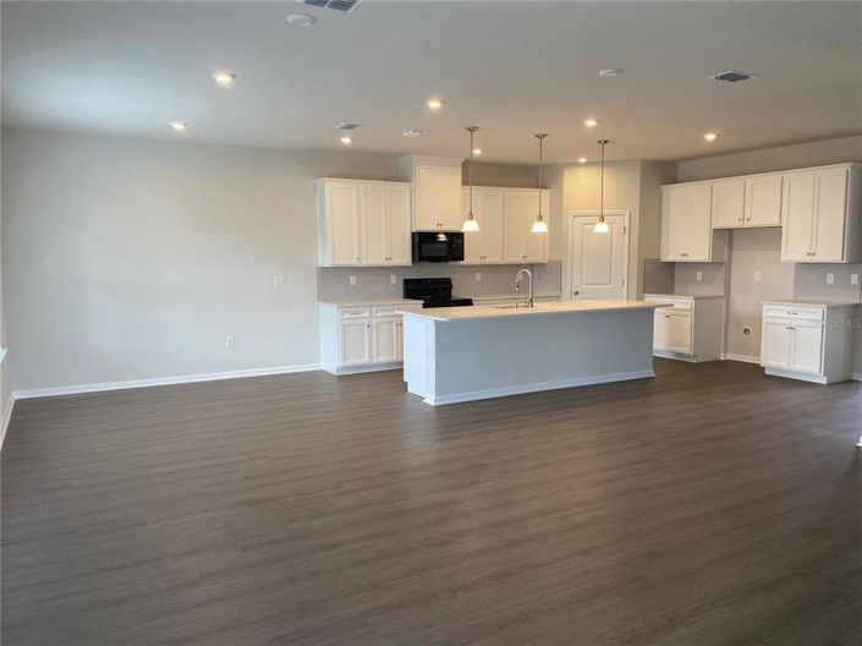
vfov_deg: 53.0
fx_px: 647
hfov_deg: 67.3
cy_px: 323
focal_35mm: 26
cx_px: 431
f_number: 1.8
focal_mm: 4.25
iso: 100
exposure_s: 1/120
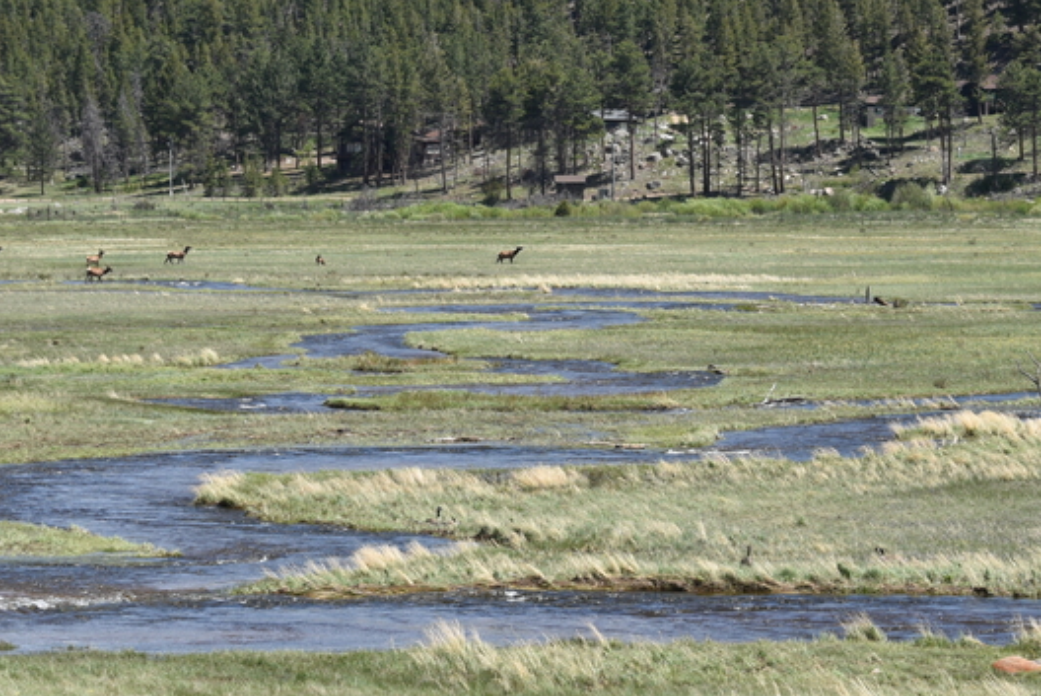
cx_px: 603
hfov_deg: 9.4
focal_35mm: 218
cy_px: 205
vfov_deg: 6.3
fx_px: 6309
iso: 100
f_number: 8
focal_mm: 90
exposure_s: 1/250
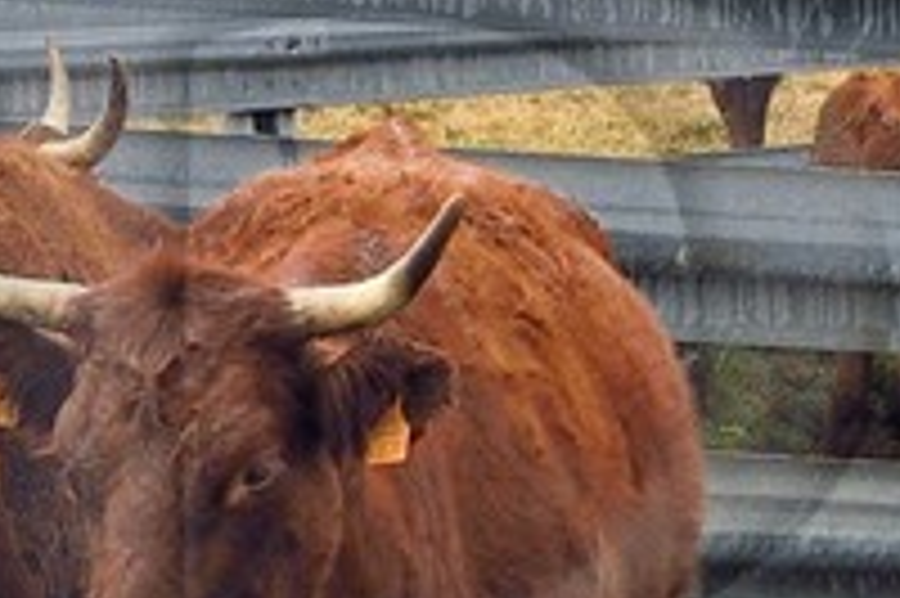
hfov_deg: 8.5
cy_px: 717
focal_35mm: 240
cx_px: 1053
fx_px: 5995
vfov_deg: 5.7
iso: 800
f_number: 14
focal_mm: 30
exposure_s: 1/250
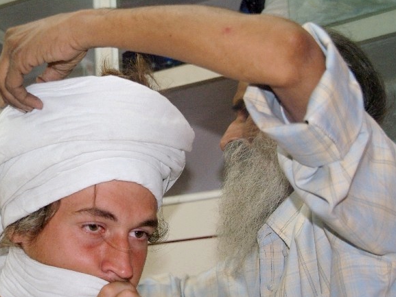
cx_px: 130
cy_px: 181
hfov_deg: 24.3
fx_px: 915
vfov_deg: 18.4
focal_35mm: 80
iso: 1600
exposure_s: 1/60
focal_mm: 40
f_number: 5.6
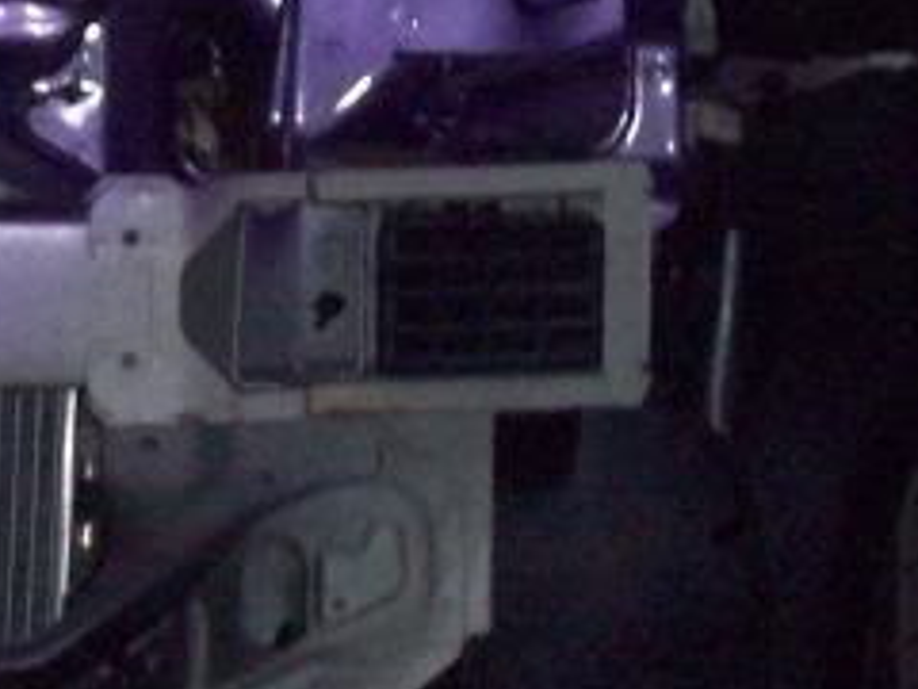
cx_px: -796
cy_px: 536
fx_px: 10396
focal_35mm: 392
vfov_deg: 3.8
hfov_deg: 5.0
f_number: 4.7
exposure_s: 1/80.3
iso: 200
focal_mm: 15.3
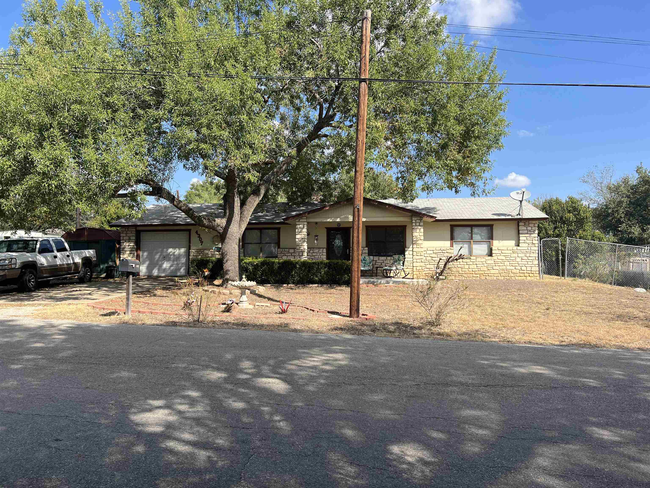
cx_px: 325
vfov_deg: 53.1
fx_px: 488
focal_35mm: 26
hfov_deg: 67.3
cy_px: 244
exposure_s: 1/2571
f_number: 1.5
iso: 50
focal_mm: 5.7
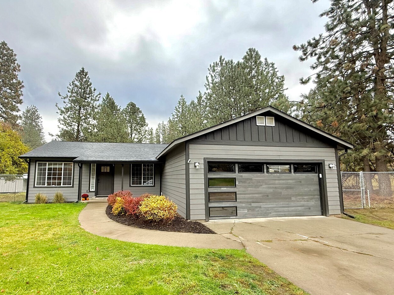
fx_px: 205
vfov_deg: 71.5
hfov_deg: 87.3
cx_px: 171
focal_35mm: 18
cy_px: 157
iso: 64
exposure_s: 1/172
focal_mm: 2.22
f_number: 2.2
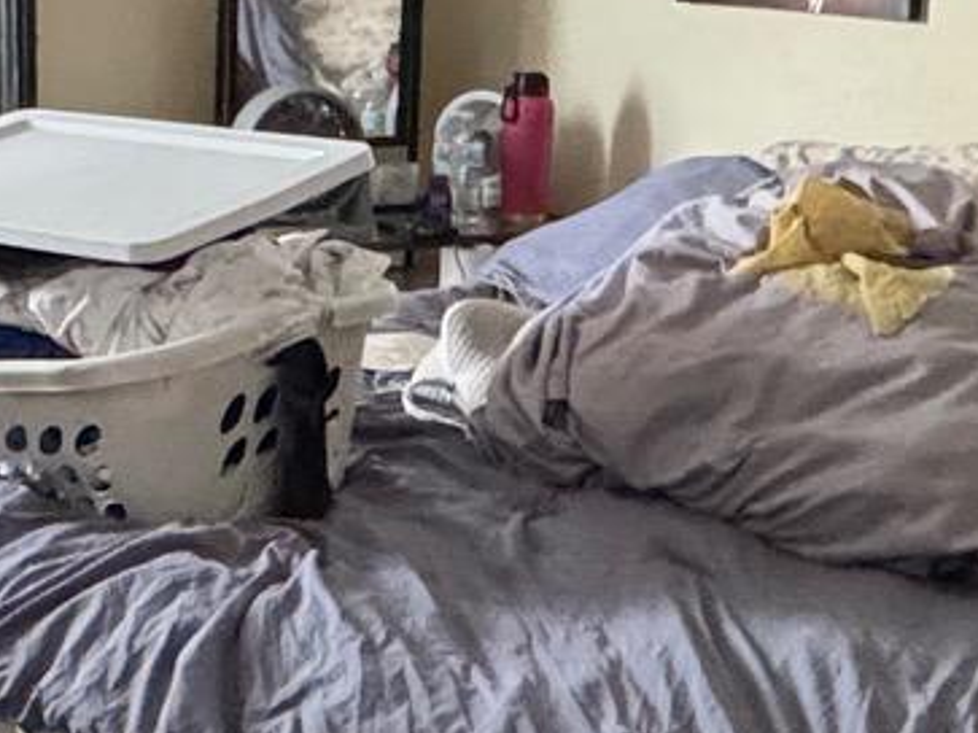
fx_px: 2231
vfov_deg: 18.6
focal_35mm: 79
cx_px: 65
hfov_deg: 23.9
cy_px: 488
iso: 1250
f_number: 2.2
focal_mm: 2.22
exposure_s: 1/60
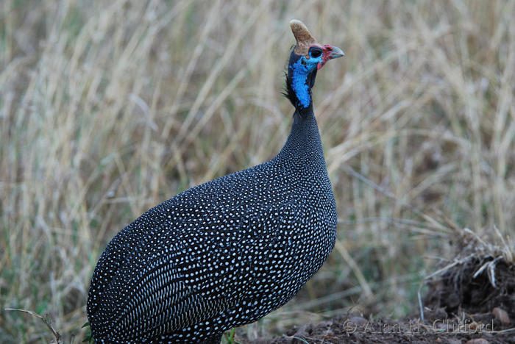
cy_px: 172
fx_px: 4510
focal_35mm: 315
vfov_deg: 4.4
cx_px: 258
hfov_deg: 6.5
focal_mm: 210
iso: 640
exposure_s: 1/100
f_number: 5.3
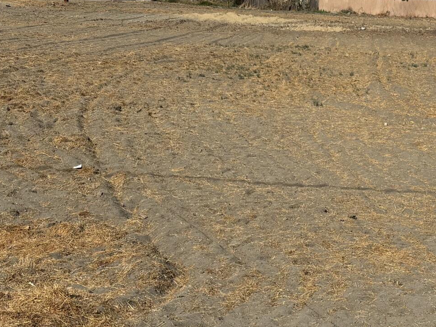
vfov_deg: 18.2
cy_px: 144
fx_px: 1020
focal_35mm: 81
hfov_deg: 24.0
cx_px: 298
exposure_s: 1/5076
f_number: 1.6
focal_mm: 5.96
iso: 50
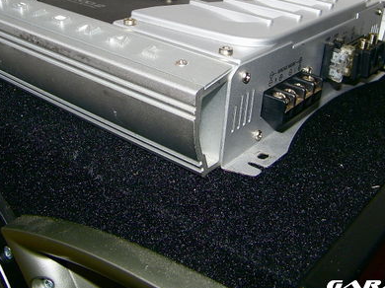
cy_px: 58
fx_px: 511
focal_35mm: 46
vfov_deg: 30.7
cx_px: 180
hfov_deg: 41.2
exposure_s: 1/30
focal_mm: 5
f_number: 3.5
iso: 80
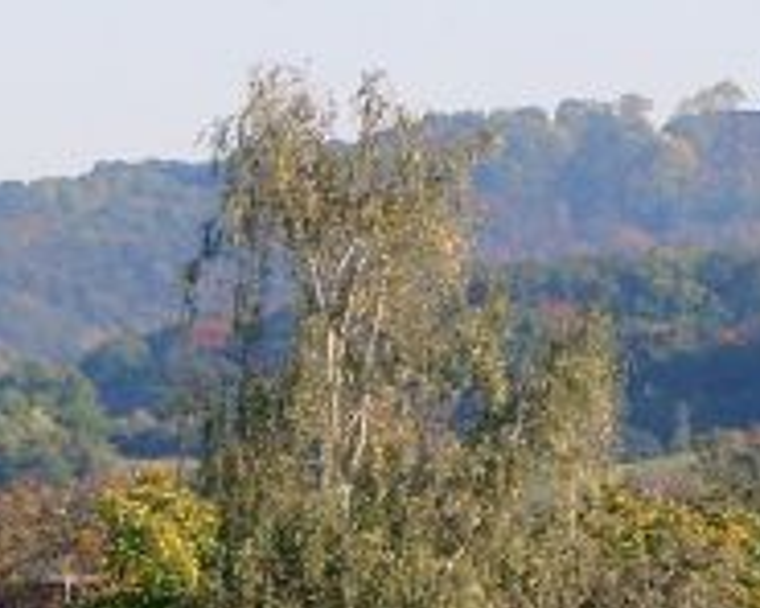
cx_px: 916
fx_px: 9515
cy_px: 99
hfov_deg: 4.6
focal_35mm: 423
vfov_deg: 3.7
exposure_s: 1/317
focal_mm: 20.74
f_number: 4
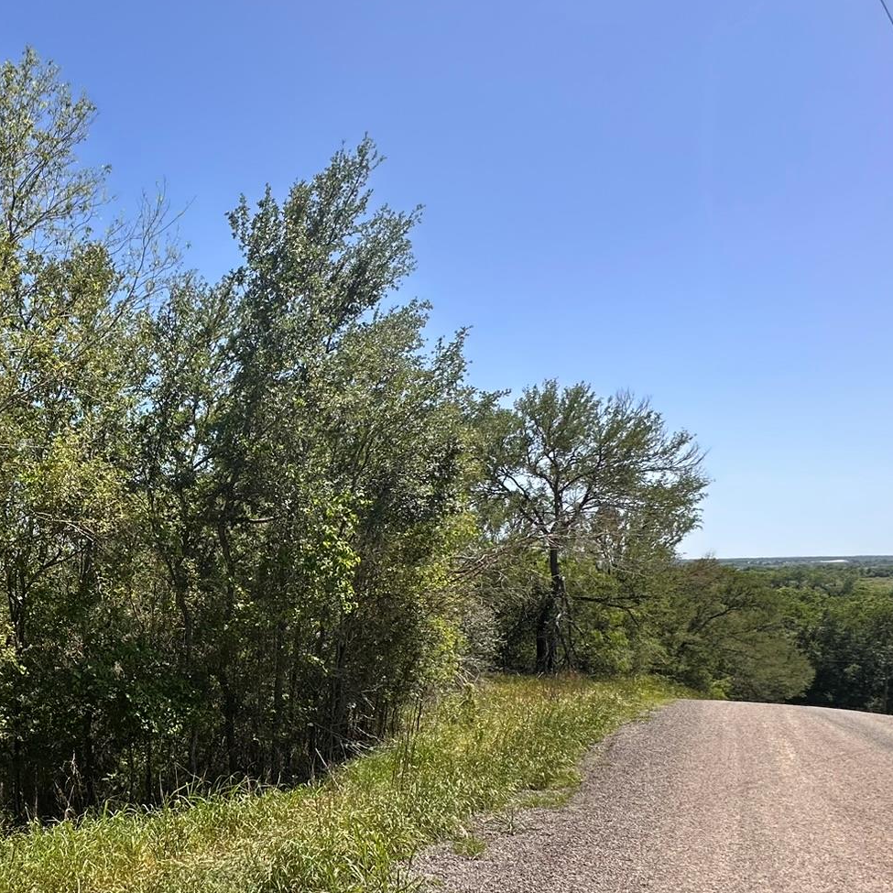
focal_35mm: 26
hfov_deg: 51.9
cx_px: 53
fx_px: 759
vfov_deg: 59.3
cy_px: 606
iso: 40
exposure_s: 1/609
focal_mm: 2.22
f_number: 2.2
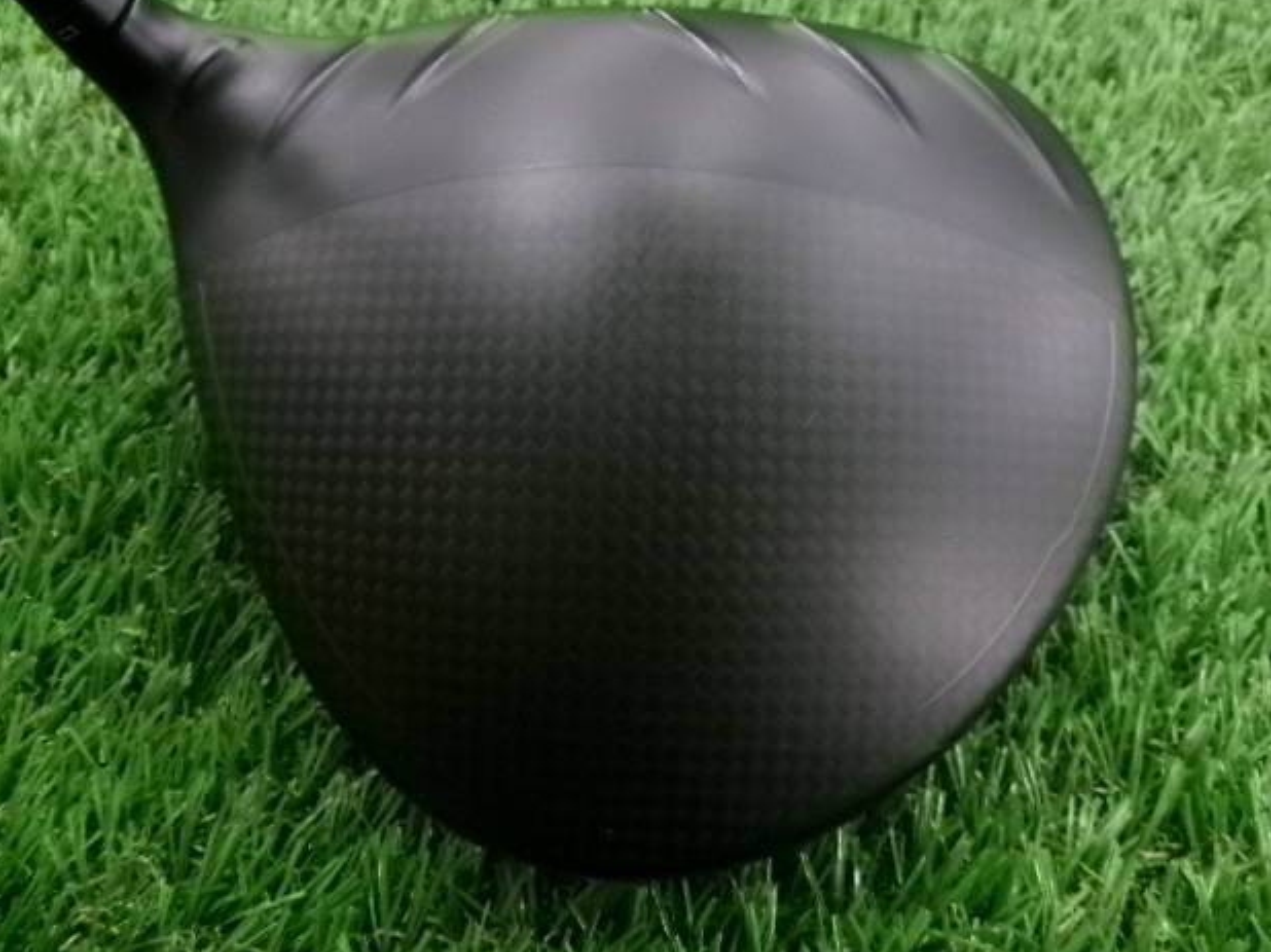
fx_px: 1064
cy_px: 465
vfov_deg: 48.2
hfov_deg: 61.7
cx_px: 646
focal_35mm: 29
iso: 800
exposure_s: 1/34
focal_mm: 5.1
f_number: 3.9
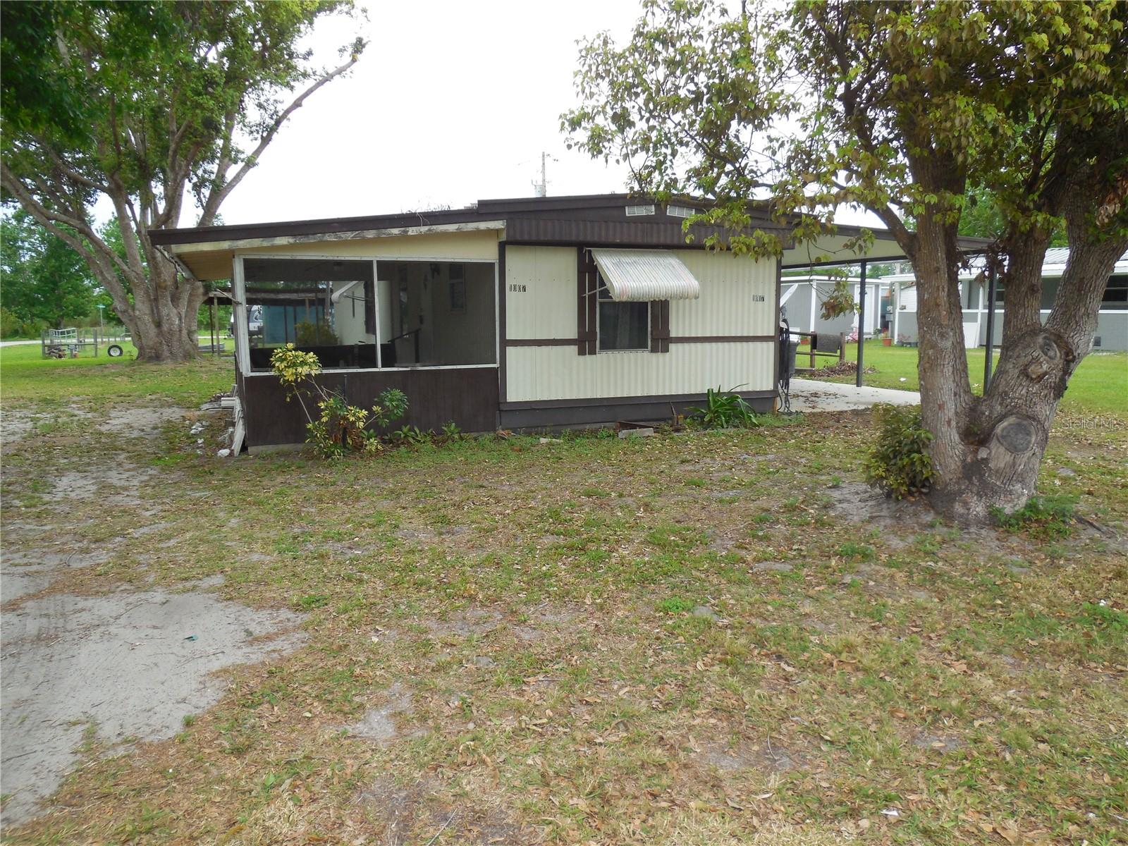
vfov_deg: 54.9
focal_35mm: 25
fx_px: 815
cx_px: 564
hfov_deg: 69.4
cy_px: 423
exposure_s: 1/250
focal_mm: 4.5
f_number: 3.1
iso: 125
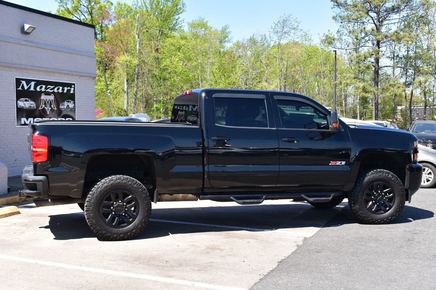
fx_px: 545
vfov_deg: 29.8
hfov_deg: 43.6
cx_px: 218
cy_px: 145
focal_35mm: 45
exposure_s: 1/320
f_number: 10
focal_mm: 30
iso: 400
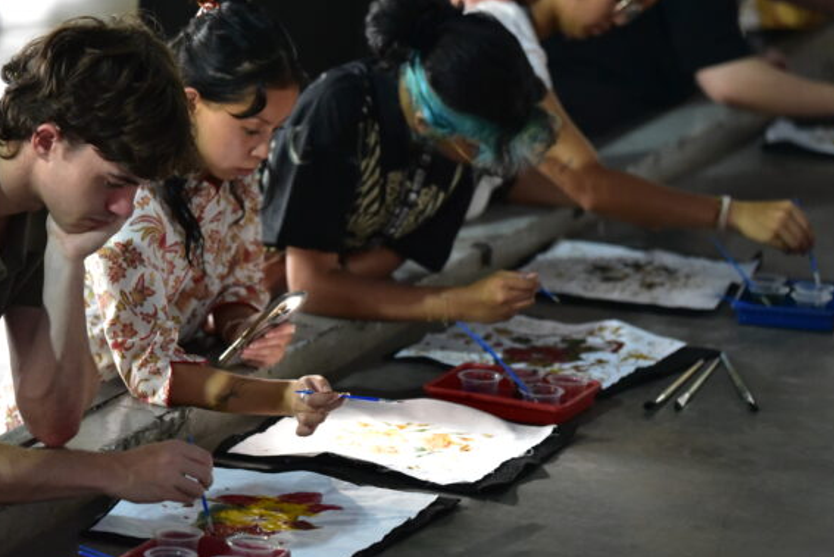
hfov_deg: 11.7
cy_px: 223
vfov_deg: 7.8
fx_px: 4080
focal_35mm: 176
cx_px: 315
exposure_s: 1/180
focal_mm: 130
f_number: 2.8
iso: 6400
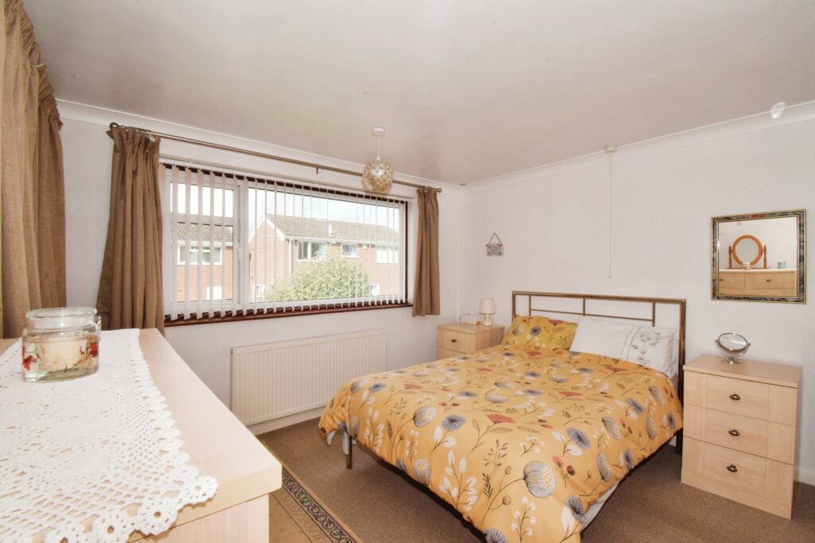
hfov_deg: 100.4
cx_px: 408
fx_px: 340
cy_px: 272
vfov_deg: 77.3
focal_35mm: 15
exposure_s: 1/60
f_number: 20
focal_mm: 10
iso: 1000
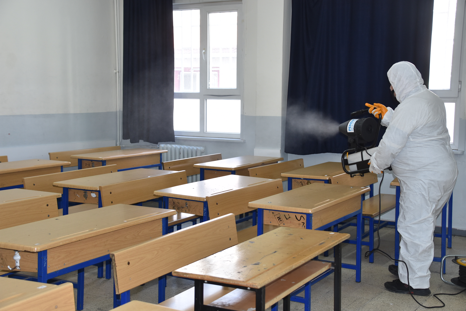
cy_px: 156
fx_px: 680
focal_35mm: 52
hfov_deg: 37.8
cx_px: 233
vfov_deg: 25.8
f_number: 4.2
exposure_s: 1/100
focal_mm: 35
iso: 400
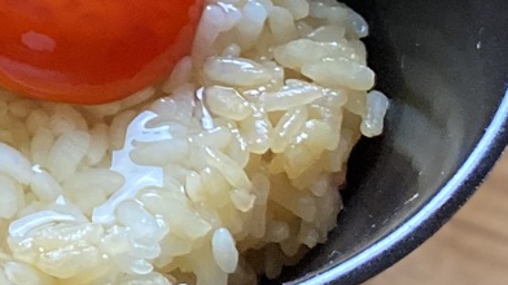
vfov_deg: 8.0
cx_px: -461
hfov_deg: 12.9
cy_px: -187
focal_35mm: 148
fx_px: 1992
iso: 400
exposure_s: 1/60
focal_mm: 4.25
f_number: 1.8
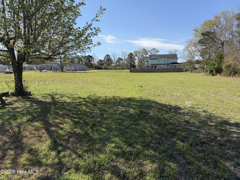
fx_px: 166
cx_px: 120
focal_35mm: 24
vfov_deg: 56.8
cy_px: 90
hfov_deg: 71.6
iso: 80
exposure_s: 1/3759
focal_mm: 6.76
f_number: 1.78
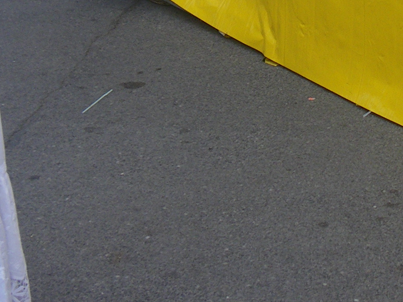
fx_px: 1269
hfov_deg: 17.6
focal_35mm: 109
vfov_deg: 12.7
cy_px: -186
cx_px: 409
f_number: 3.5
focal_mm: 5
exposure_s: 1/100
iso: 50
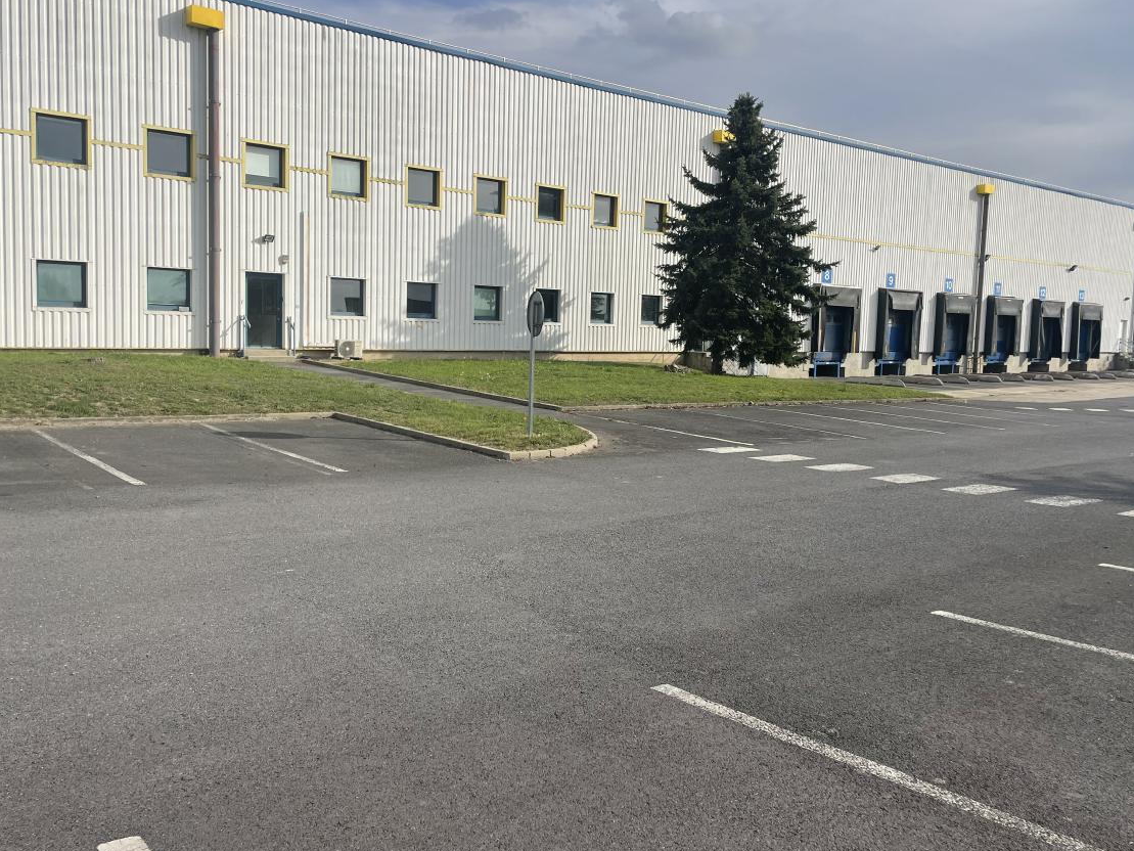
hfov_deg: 60.0
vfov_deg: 46.8
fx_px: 983
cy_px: 406
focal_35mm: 30
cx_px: 572
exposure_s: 1/5291
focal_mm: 4.2
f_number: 1.6
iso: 32
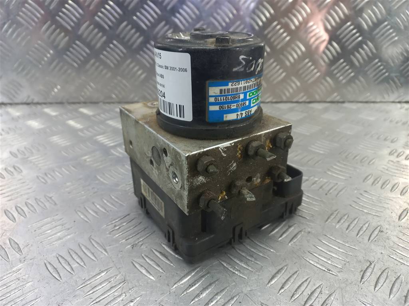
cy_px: 153
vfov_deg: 54.9
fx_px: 295
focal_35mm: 25
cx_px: 204
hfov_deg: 69.4
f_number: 1.8
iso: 100
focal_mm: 4.6
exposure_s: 1/50
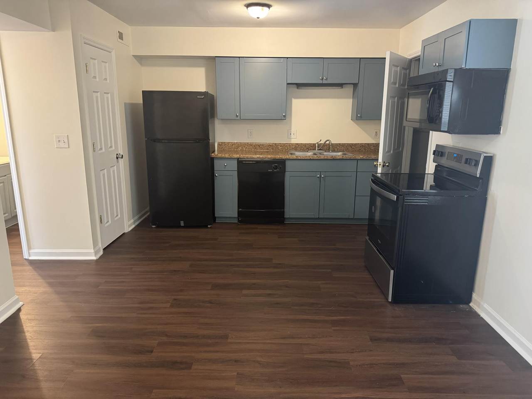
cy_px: 200
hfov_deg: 71.6
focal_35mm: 24
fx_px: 369
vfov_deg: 56.8
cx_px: 266
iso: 640
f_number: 1.78
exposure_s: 1/40
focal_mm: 6.76
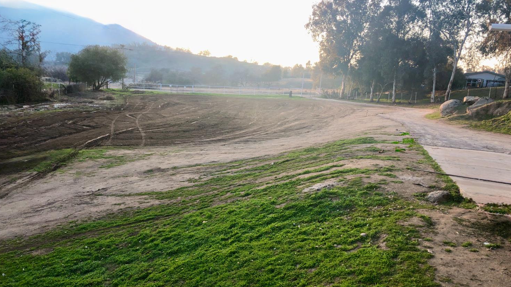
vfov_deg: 37.7
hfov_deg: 62.6
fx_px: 420
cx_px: 255
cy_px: 158
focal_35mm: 31
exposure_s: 1/198
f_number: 1.8
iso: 20
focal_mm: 3.99
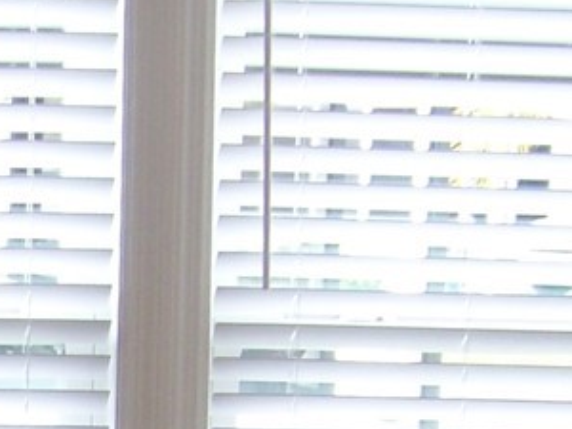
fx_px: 3173
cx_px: -393
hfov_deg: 9.9
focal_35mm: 192
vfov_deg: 7.4
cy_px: 923
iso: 64
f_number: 2.8
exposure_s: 1/40
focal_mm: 5.85
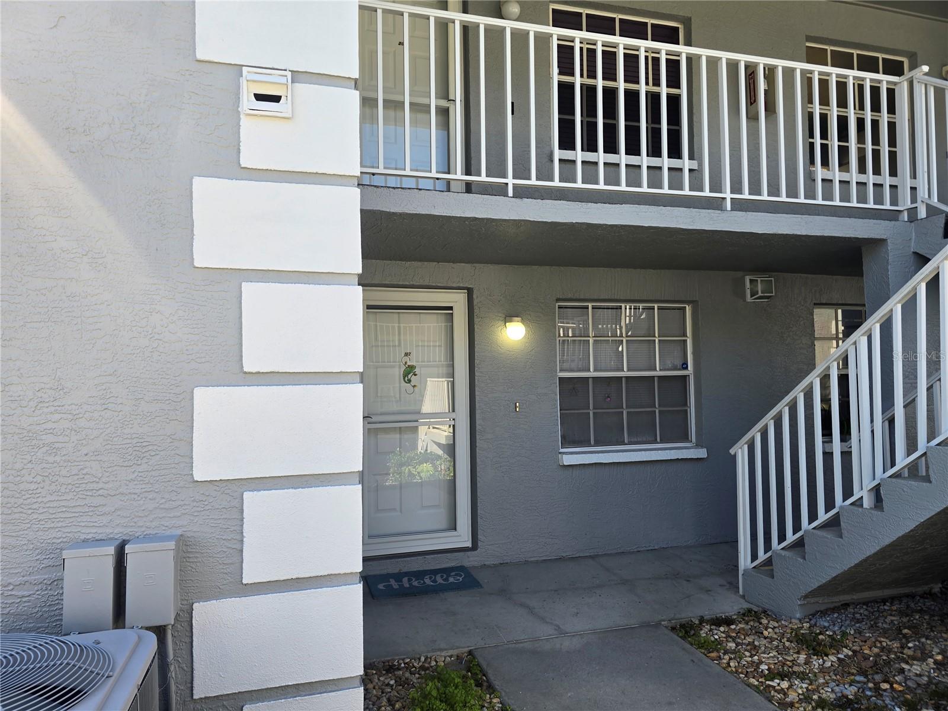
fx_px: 630
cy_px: 356
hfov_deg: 73.9
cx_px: 474
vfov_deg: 58.9
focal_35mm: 23
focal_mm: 6.3
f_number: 1.7
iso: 12
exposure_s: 1/154
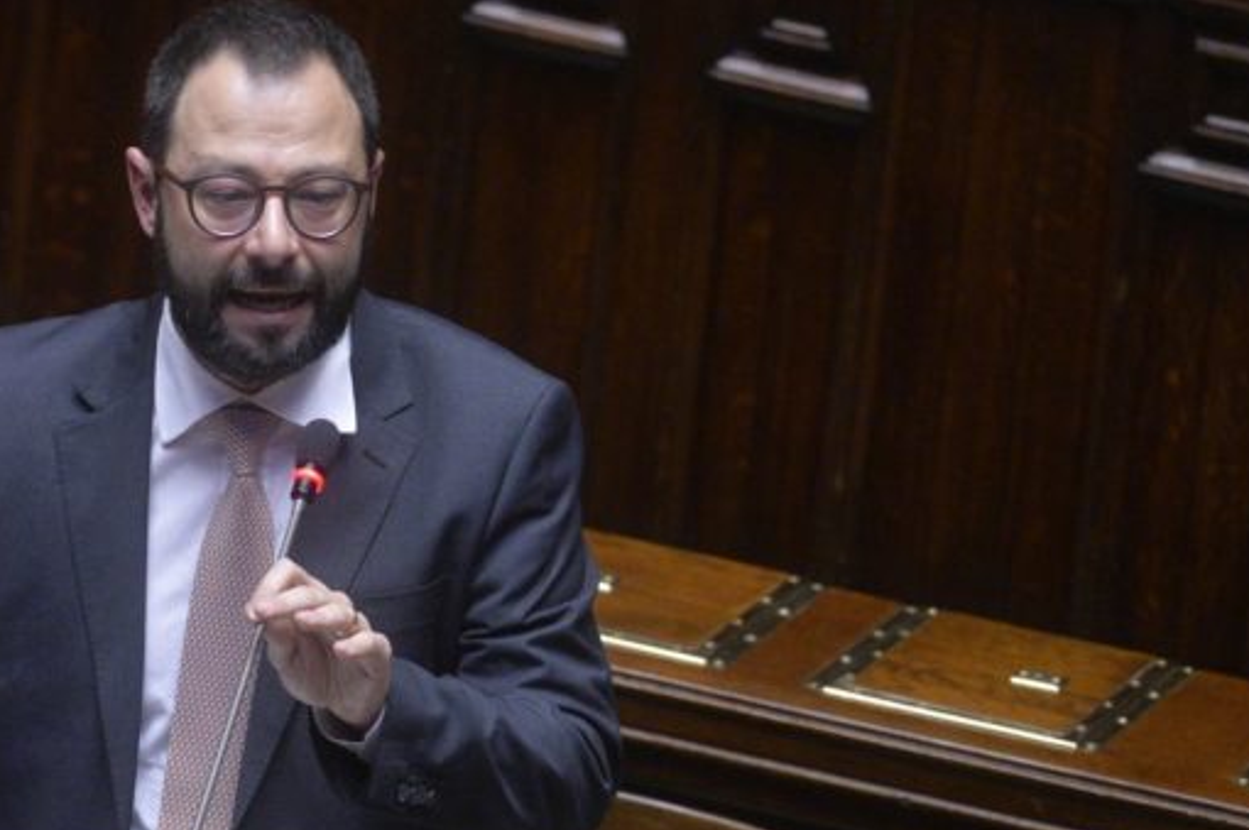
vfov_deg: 2.5
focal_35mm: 546
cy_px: 444
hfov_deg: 3.8
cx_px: 571
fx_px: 18925
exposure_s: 1/125
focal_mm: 400
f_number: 3.2
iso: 4000
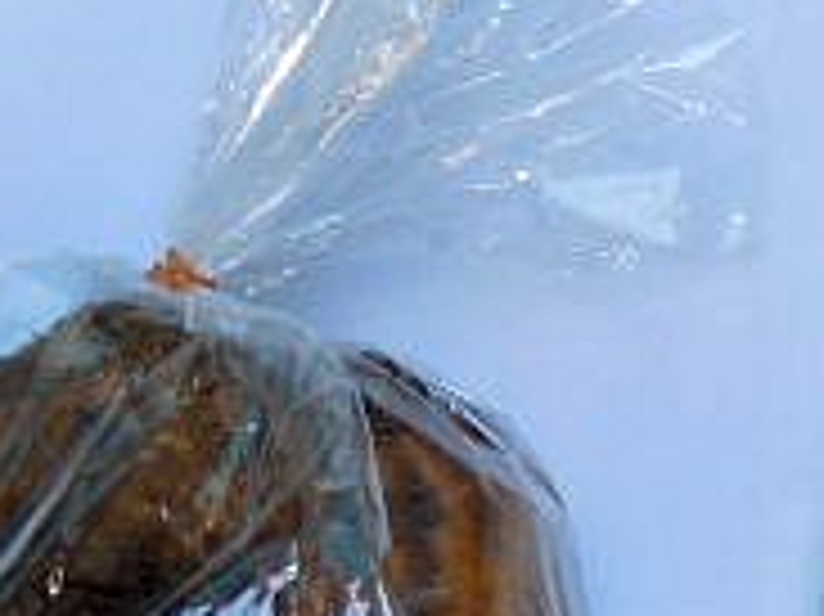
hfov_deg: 8.2
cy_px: 989
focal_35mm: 241
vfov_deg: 6.1
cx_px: 752
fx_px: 5733
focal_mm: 12.5
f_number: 4.4
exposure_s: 1/30
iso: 200
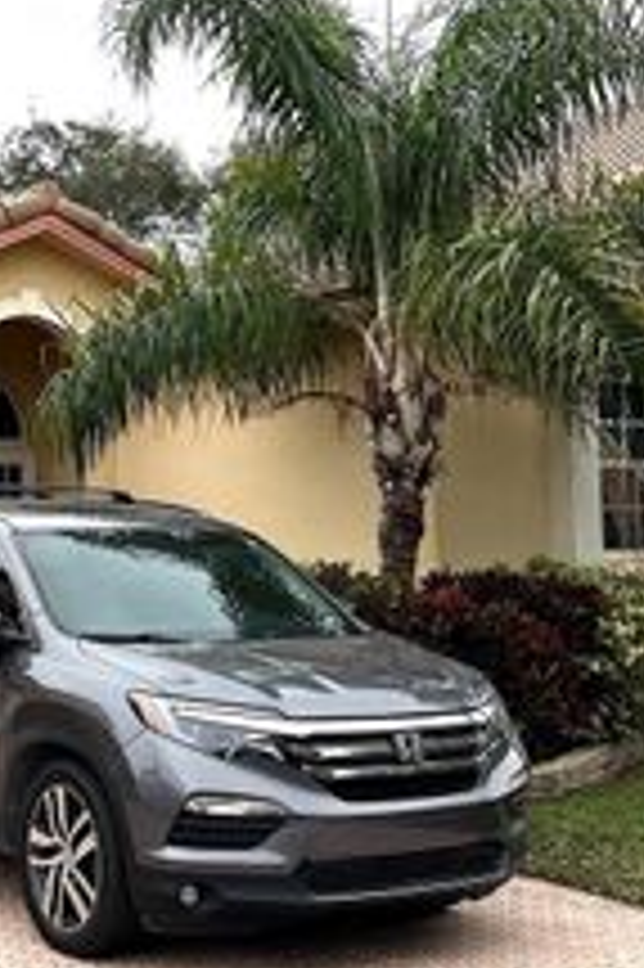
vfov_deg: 31.9
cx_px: 72
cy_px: 425
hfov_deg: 21.1
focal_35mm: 63
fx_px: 1693
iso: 50
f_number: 1.5
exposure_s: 1/621
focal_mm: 5.7
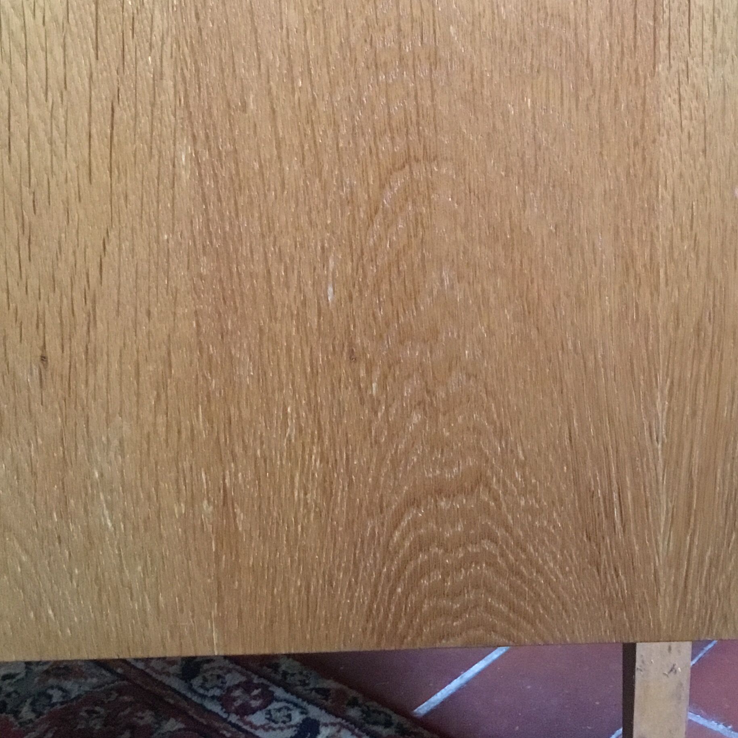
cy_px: 181
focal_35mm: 49
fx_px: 1182
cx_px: 462
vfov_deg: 33.9
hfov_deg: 34.5
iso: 400
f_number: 2.4
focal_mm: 3.3
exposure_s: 1/17
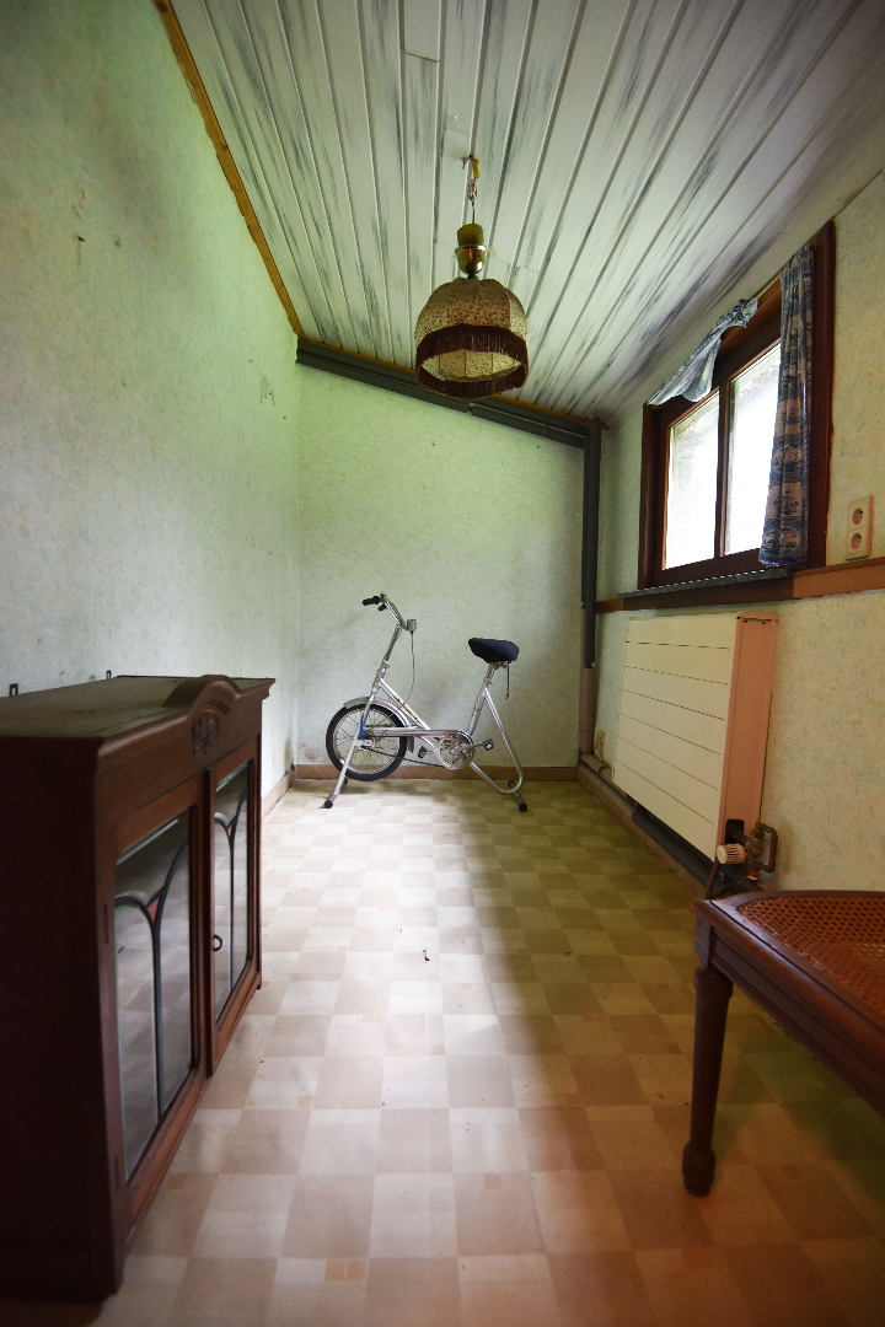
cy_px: 664
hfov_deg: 73.7
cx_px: 442
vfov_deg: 96.7
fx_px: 590
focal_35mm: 16
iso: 1400
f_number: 4
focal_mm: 16
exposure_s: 1/60
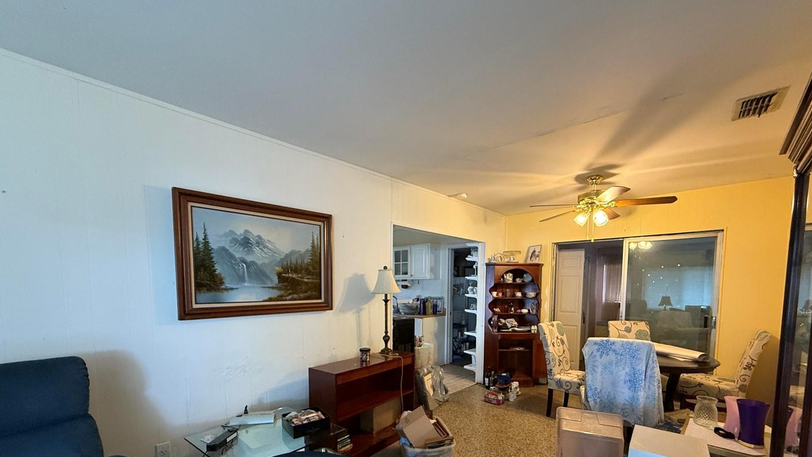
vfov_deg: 65.0
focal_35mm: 16
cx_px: 421
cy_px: 311
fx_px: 345
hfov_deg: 99.3
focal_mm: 2.22
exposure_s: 1/60
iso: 400
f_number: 2.2
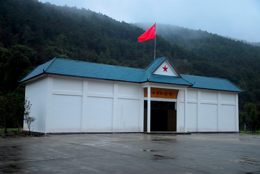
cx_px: 130
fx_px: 304
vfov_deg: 32.0
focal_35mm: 42
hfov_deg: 46.3
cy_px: 87
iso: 200
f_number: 4
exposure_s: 1/500
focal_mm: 28
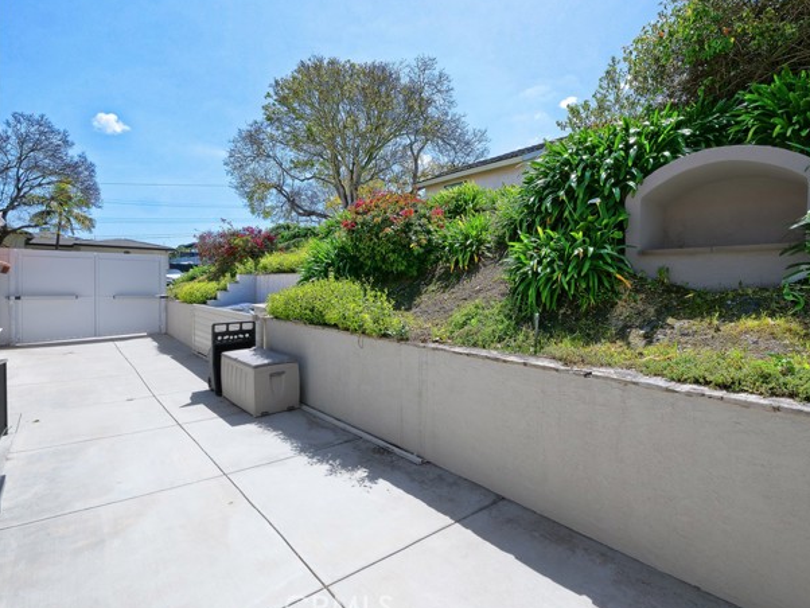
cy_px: 304
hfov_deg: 90.9
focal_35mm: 17
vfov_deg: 74.8
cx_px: 427
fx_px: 398
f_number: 14
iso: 200
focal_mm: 8
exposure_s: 1/125
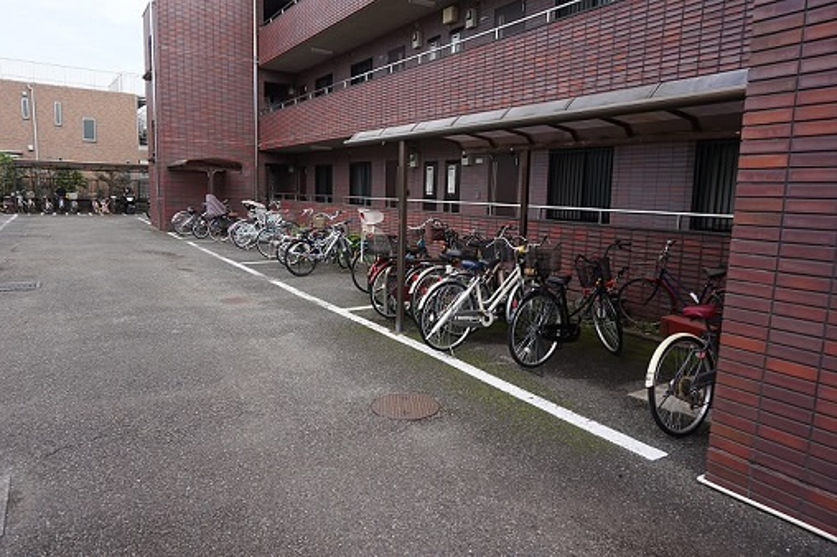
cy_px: 278
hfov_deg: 73.8
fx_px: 558
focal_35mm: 24
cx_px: 418
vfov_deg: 53.1
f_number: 5
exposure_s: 1/200
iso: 100
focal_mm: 16
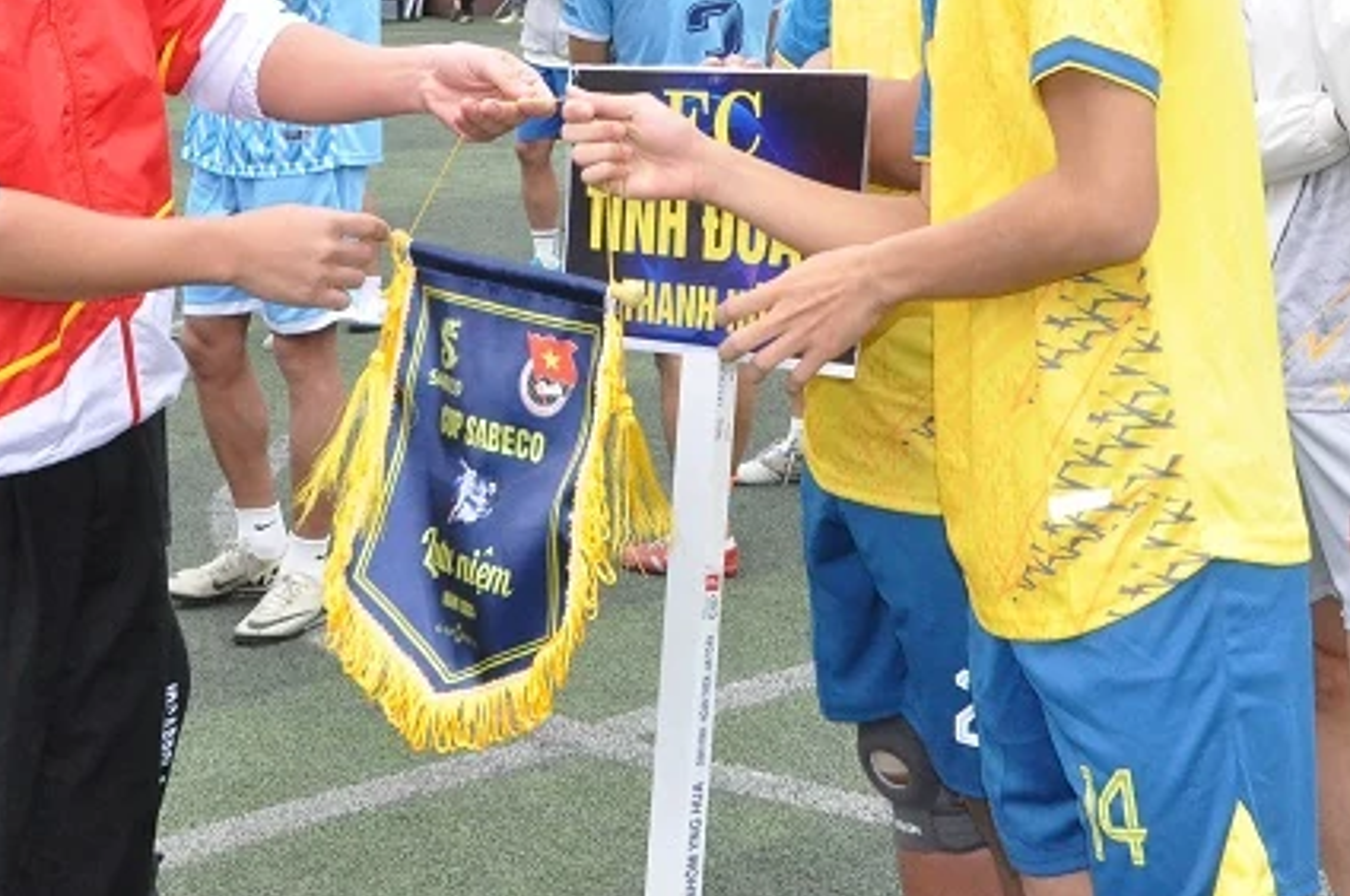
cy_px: 103
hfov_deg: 25.7
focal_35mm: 79
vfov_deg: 17.0
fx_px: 2958
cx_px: 591
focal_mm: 28
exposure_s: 1/200
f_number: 11
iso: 2500
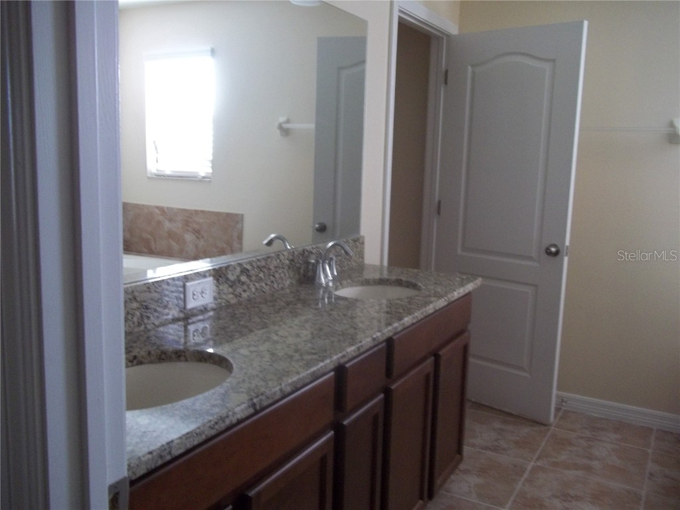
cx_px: 340
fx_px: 629
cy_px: 255
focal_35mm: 32
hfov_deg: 56.8
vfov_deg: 44.2
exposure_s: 1/30
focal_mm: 5.7
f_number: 2.9
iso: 160
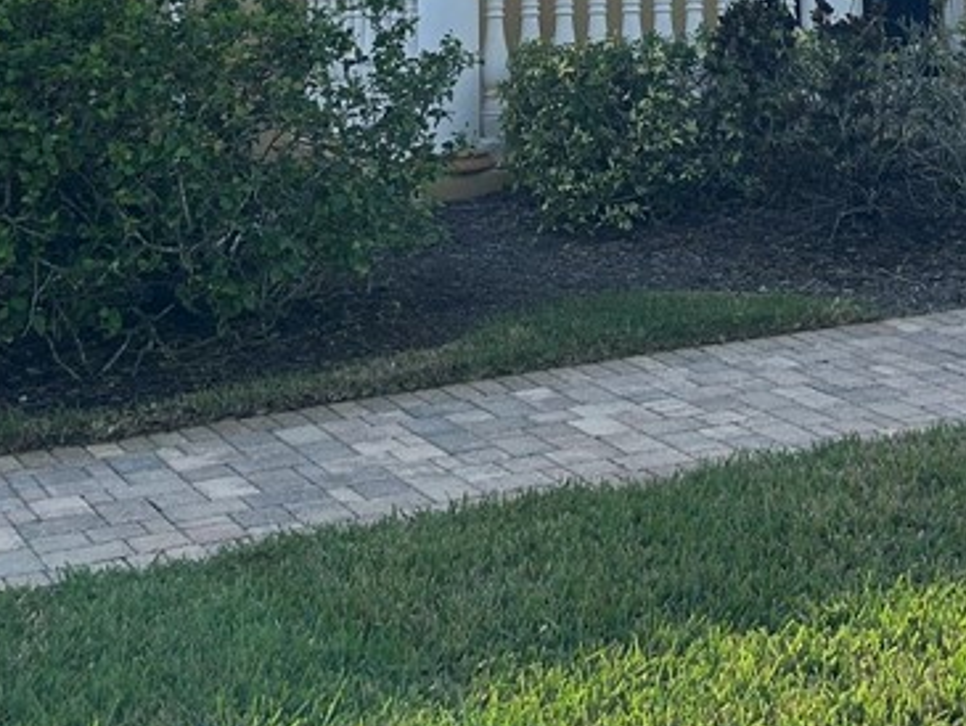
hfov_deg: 26.6
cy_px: -209
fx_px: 2038
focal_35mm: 73
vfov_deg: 18.8
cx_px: 601
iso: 50
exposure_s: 1/6211
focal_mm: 5.7
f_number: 1.5
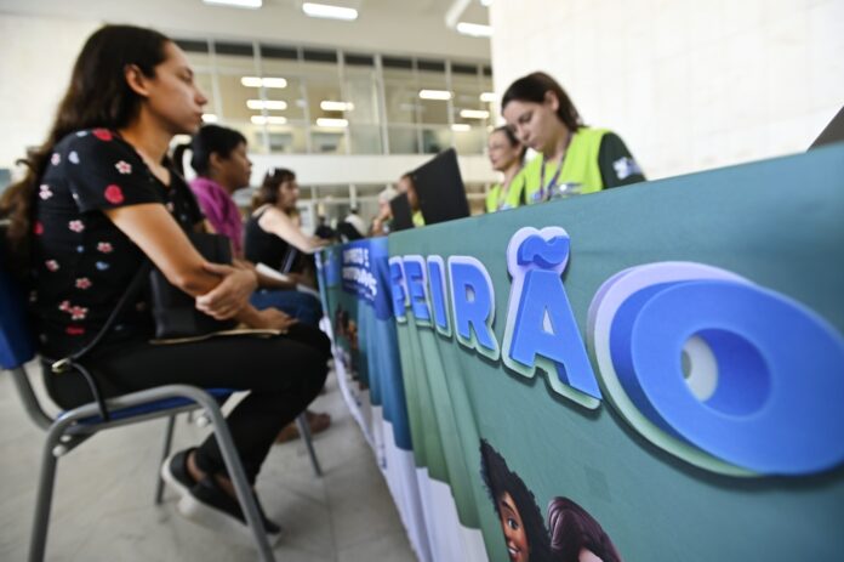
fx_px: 398
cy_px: 281
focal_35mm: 17
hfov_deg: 93.3
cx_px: 422
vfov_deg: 70.4
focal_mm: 17
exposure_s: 1/60
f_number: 4
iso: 500
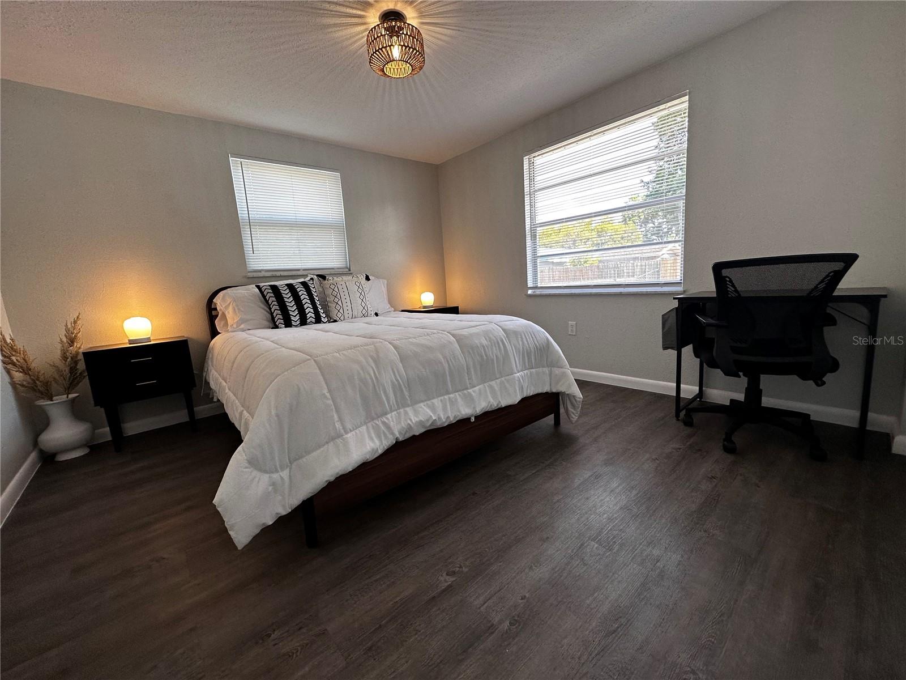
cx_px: 453
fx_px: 366
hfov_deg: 102.1
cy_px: 340
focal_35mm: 14
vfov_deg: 85.7
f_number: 2.2
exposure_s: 1/120
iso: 80
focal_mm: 2.22
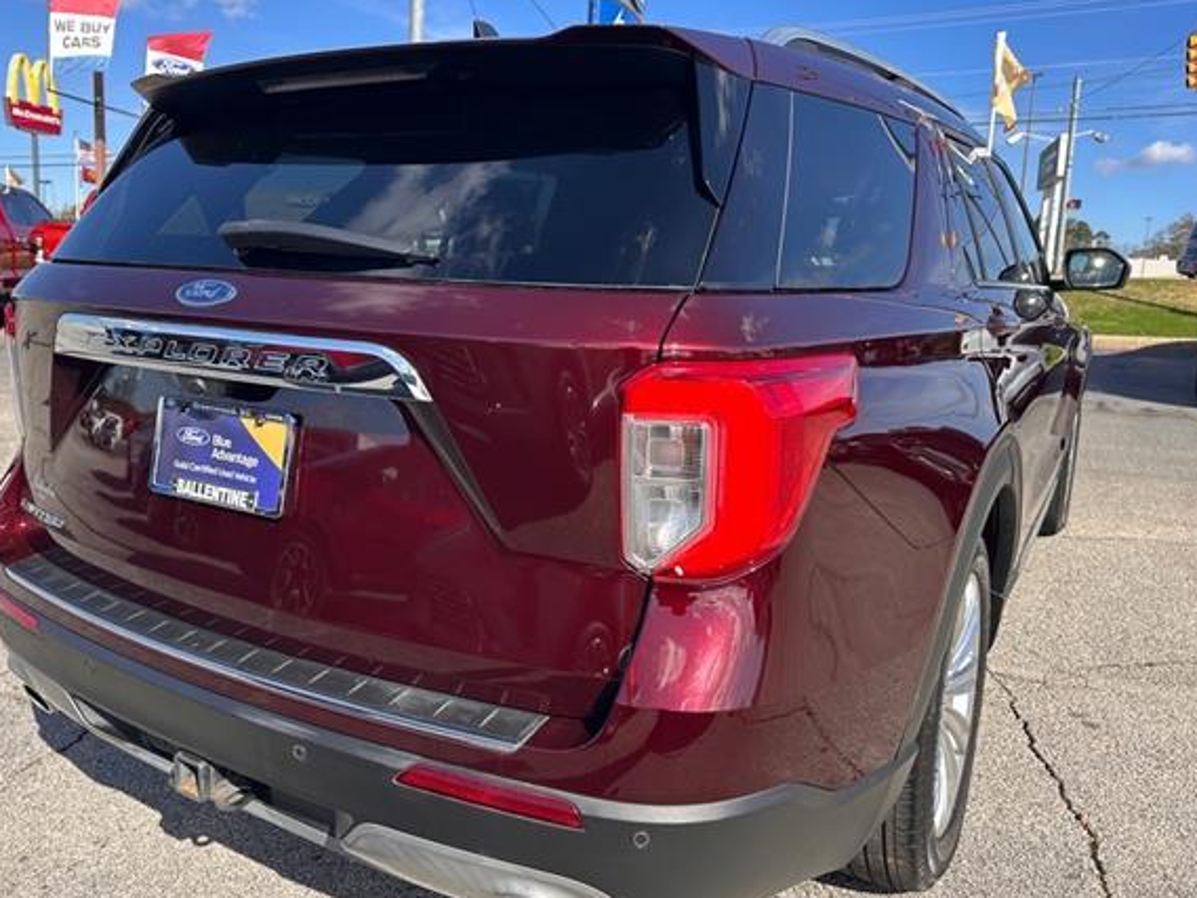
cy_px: 433
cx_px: 551
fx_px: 934
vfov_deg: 51.4
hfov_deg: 65.2
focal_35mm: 27
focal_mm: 6.86
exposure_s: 1/1988
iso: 80
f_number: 1.78
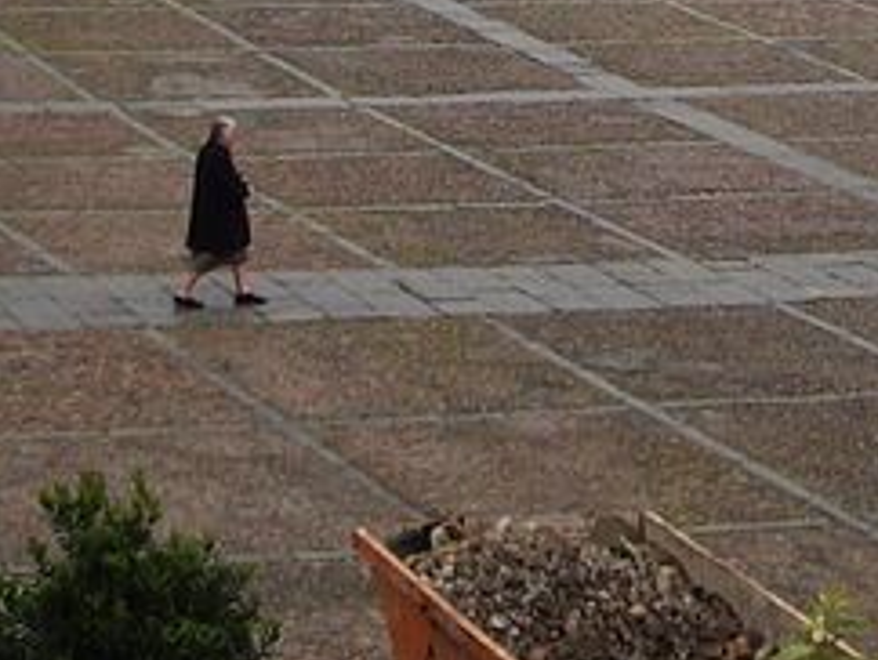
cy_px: -366
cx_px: 747
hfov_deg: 13.2
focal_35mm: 148
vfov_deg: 9.7
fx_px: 3758
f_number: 4.3
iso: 50
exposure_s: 1/200
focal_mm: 5.8
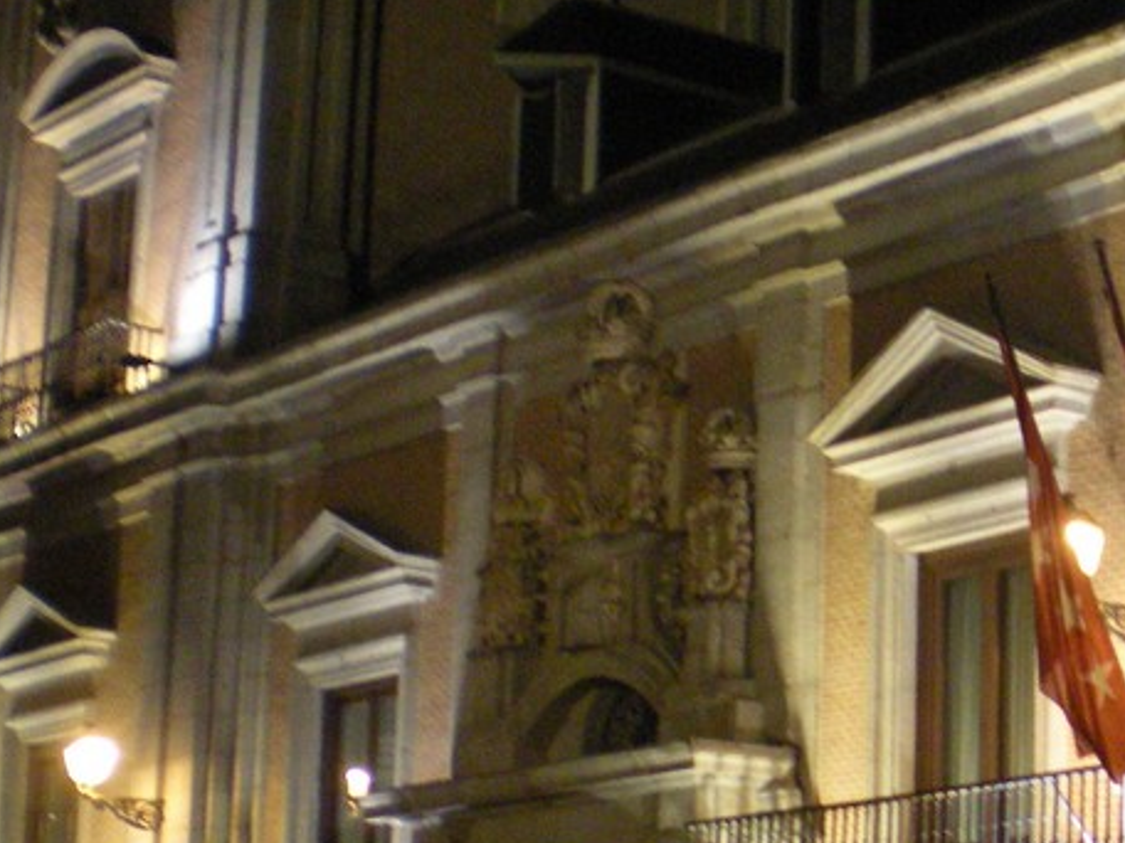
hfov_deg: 19.0
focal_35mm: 100
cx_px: 1189
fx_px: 3250
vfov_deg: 14.8
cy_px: 545
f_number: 3.1
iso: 308
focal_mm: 6.3
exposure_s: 1/30
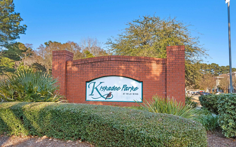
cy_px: 78
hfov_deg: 66.5
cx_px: 117
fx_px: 180
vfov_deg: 44.5
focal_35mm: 28
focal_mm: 27
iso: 400
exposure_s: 1/60
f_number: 8
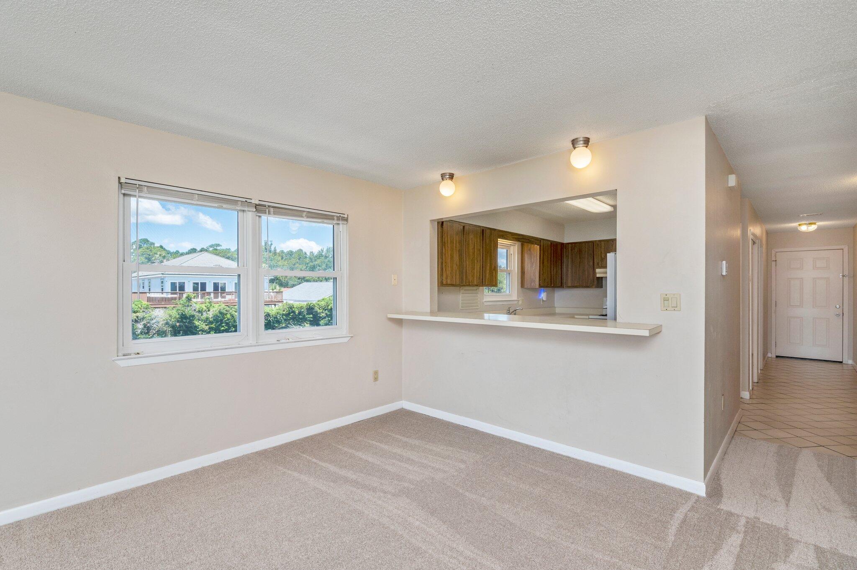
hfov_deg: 95.0
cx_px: 428
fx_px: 392
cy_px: 285
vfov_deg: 72.0
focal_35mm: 16
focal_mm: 16.5
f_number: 9
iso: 500
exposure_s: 1/100
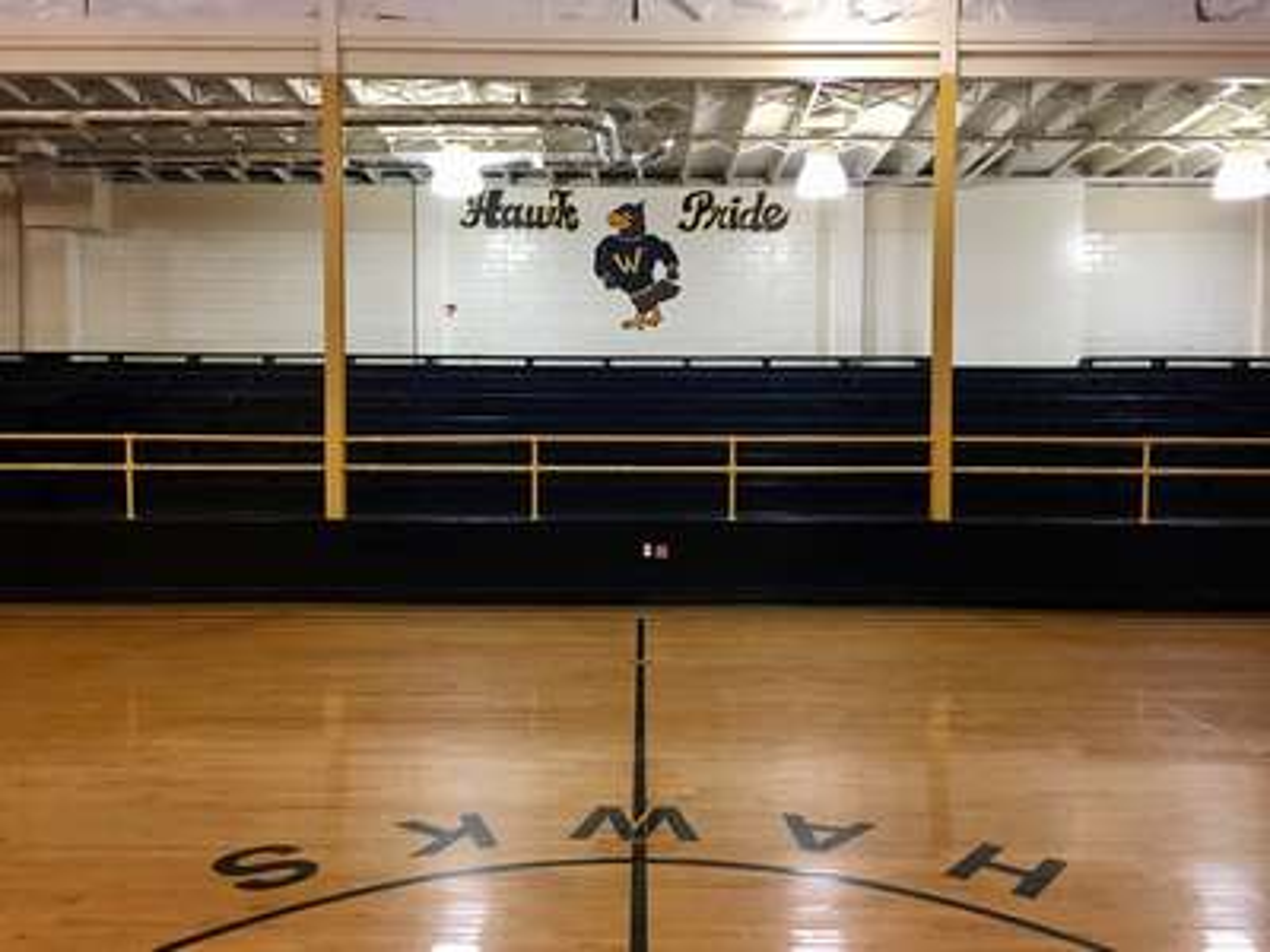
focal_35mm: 29
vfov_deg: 48.2
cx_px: 635
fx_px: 1064
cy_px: 476
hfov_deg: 61.7
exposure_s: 1/15
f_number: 2.2
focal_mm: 4.15
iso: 80
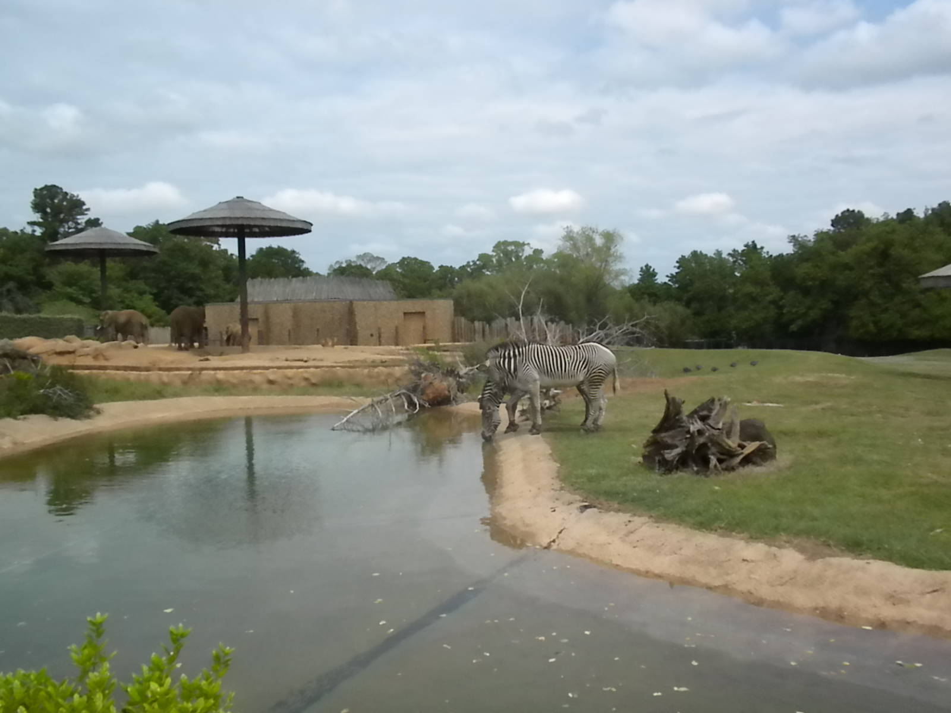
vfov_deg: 38.7
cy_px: 356
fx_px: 1016
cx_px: 476
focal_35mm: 37
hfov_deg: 50.1
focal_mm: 6.6
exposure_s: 1/973
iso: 640
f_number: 10
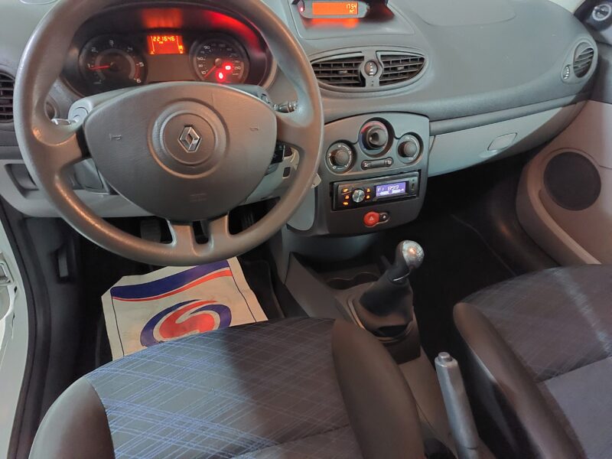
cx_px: 306
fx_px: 442
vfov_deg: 54.9
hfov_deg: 69.4
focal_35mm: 25
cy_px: 230
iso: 2500
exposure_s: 1/13
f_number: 1.8
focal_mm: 5.23
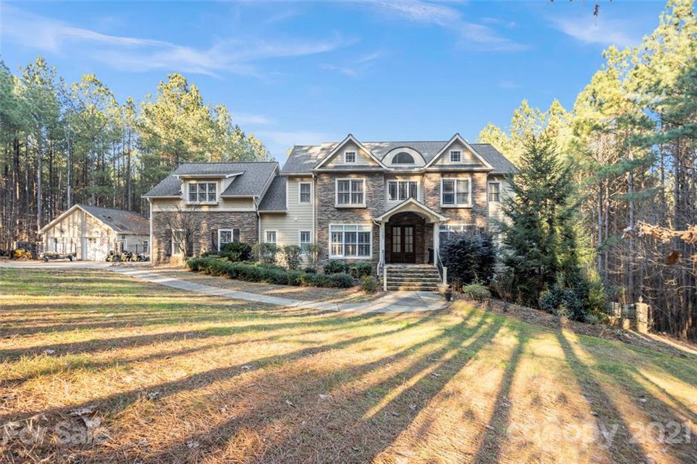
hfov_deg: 96.8
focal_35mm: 16
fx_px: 310
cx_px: 348
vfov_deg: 73.7
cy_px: 232
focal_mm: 16
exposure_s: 1/60
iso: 100
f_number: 4.5
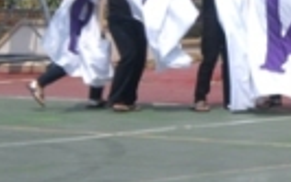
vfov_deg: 4.7
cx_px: 333
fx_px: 2204
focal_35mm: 278
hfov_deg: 7.5
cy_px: -50
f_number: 5
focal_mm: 14.49
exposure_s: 1/400
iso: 50
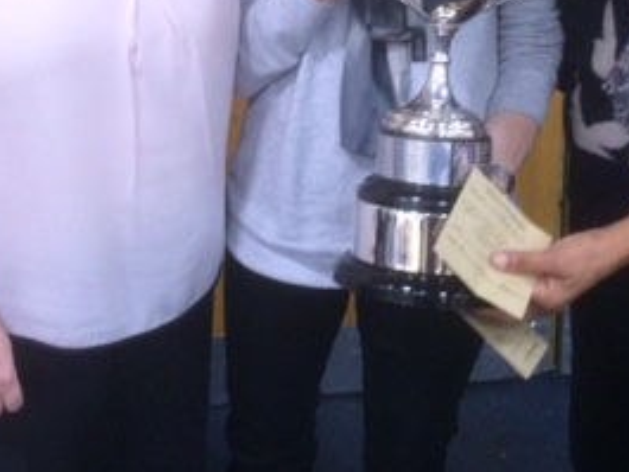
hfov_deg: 27.7
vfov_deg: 20.1
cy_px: -52
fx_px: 1273
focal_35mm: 70
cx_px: 240
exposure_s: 1/33
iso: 320
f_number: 2.2
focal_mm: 4.15
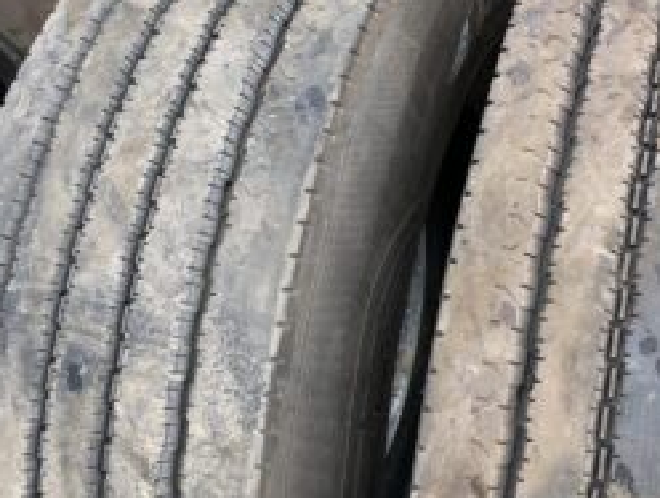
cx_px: 503
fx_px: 860
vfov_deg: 32.3
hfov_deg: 40.7
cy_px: 228
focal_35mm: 45
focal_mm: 4.25
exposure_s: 1/122
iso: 40
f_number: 1.8
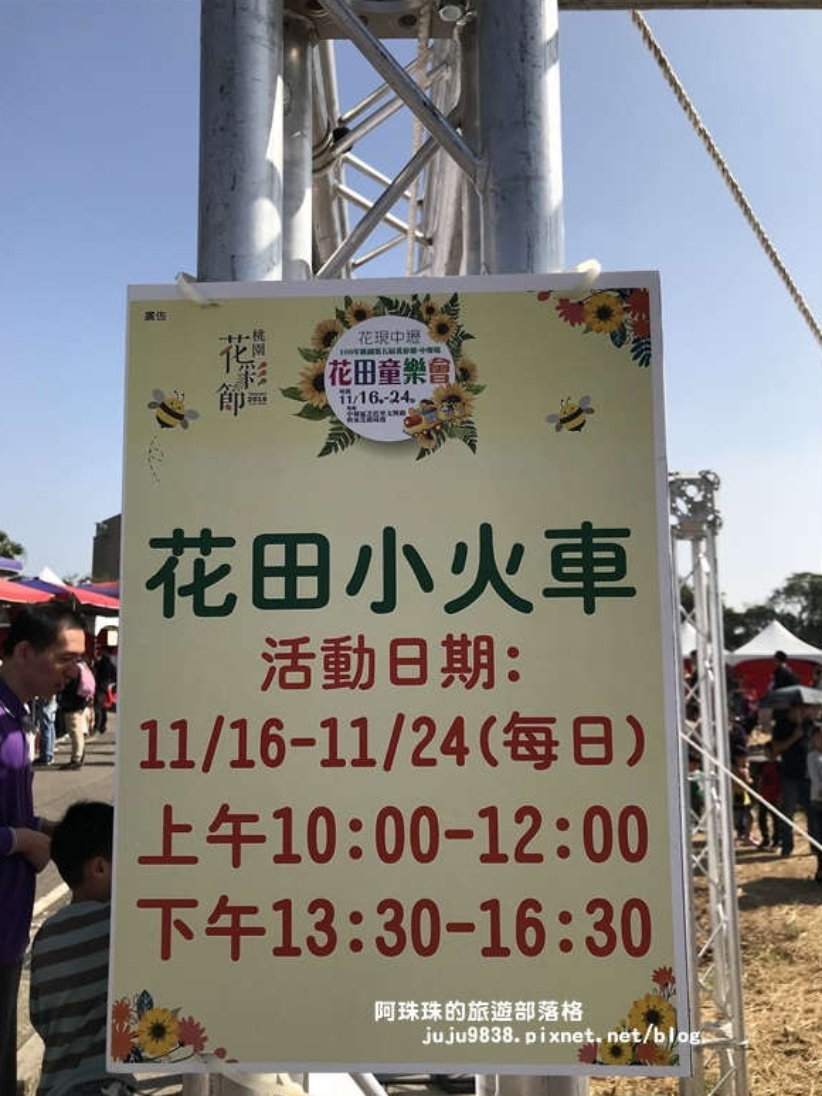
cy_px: 559
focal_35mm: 29
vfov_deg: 61.6
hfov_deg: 48.2
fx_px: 918
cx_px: 407
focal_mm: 3.99
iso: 20
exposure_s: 1/3096
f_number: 1.8
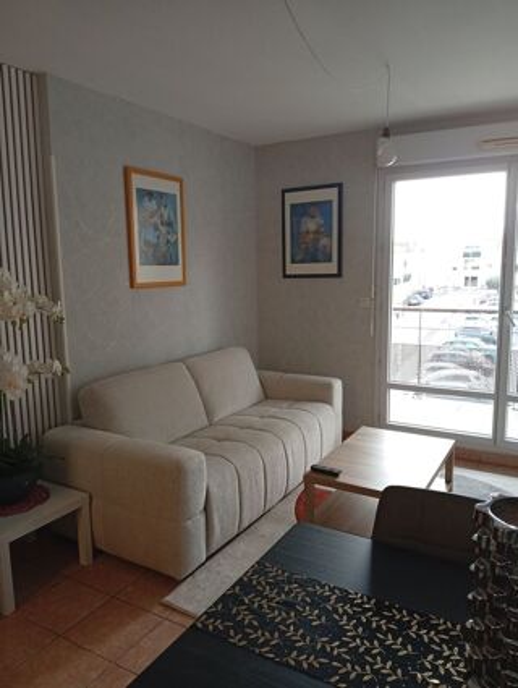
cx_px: 259
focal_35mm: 27
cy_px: 344
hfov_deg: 51.5
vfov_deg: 65.2
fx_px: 537
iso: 172
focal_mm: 3.98
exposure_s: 1/50
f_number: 1.8
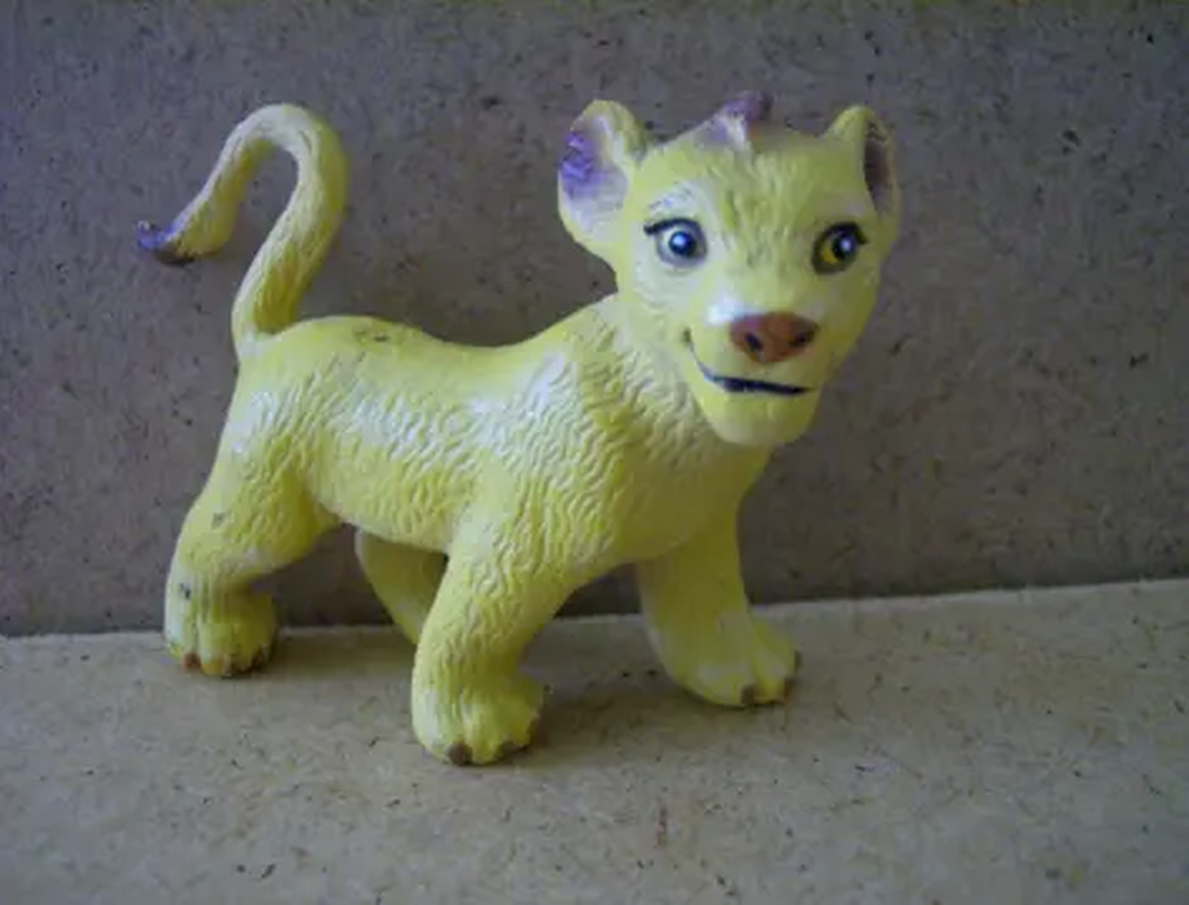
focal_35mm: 36
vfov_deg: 40.0
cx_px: 594
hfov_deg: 51.1
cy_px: 452
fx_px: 1243
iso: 200
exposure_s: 1/38.9
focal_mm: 6
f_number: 2.8
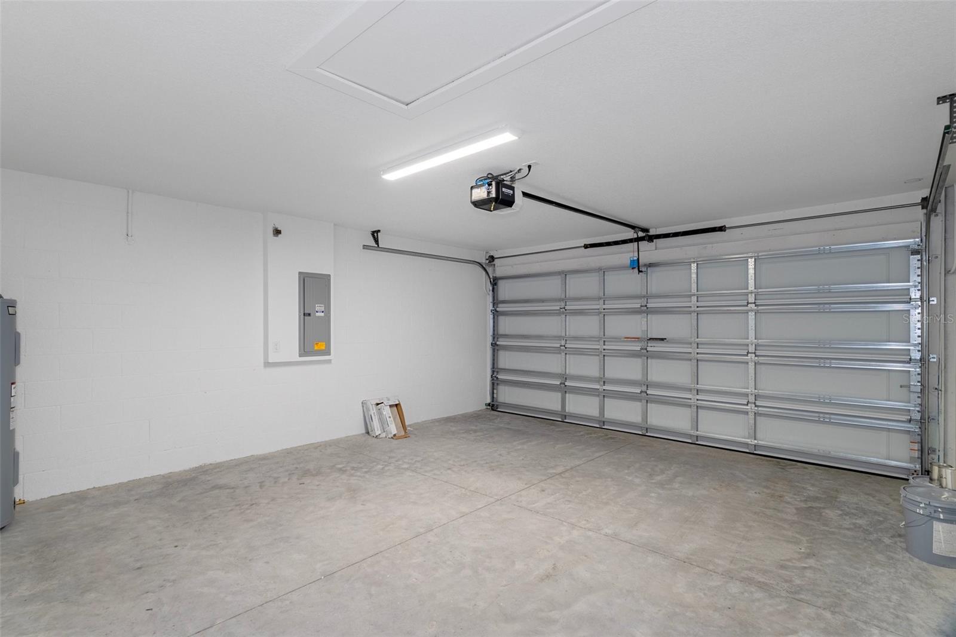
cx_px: 478
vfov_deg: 72.0
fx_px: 438
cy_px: 318
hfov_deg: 95.0
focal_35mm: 16
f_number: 8
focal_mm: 11
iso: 320
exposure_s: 1/30
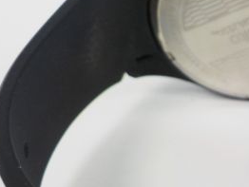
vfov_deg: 16.8
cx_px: 275
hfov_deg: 21.1
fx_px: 634
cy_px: 131
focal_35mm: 88
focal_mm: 4.1
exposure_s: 1/30
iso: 140
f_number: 3.3
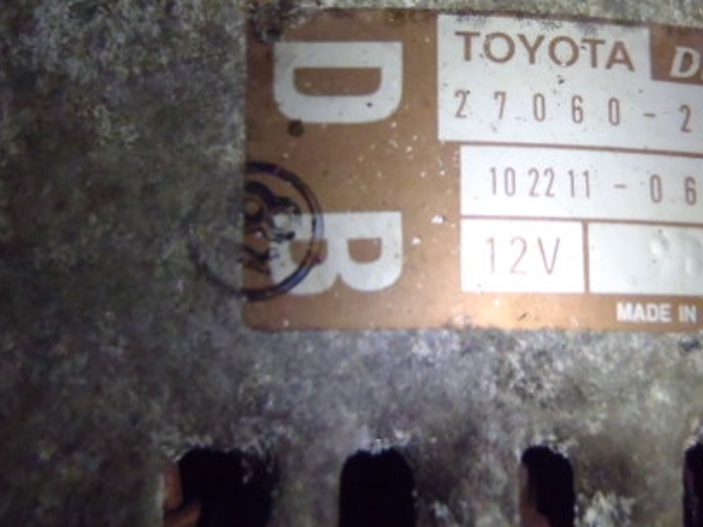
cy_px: 186
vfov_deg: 25.1
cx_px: 424
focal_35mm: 58
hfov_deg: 33.1
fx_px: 1178
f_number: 4.7
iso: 800
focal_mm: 6.64
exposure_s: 1/60
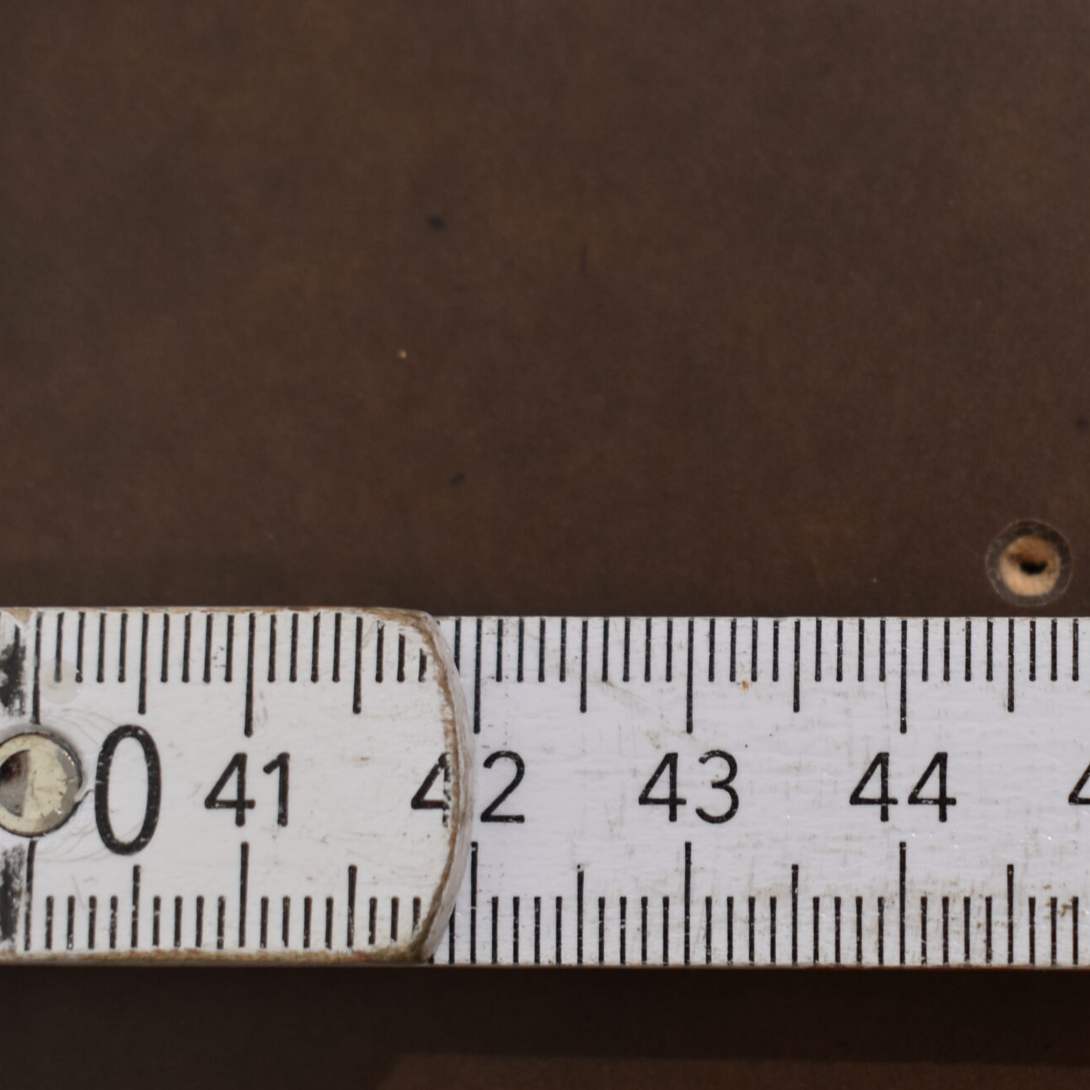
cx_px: 1032
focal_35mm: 95
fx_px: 3384
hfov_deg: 17.9
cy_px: 661
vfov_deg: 18.3
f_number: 6.3
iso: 400
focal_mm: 38
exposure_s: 1/60
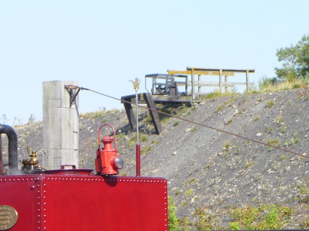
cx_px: -56
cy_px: 227
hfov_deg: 9.5
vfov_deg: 7.2
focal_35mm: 205
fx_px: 1830
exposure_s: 1/200
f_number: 4.5
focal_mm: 14.2
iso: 80
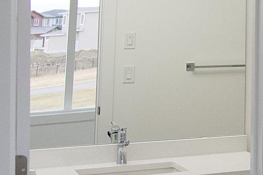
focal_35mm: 101
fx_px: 738
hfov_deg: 16.4
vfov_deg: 13.5
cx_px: 495
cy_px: 41
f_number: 2.8
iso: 640
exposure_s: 1/400
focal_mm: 17
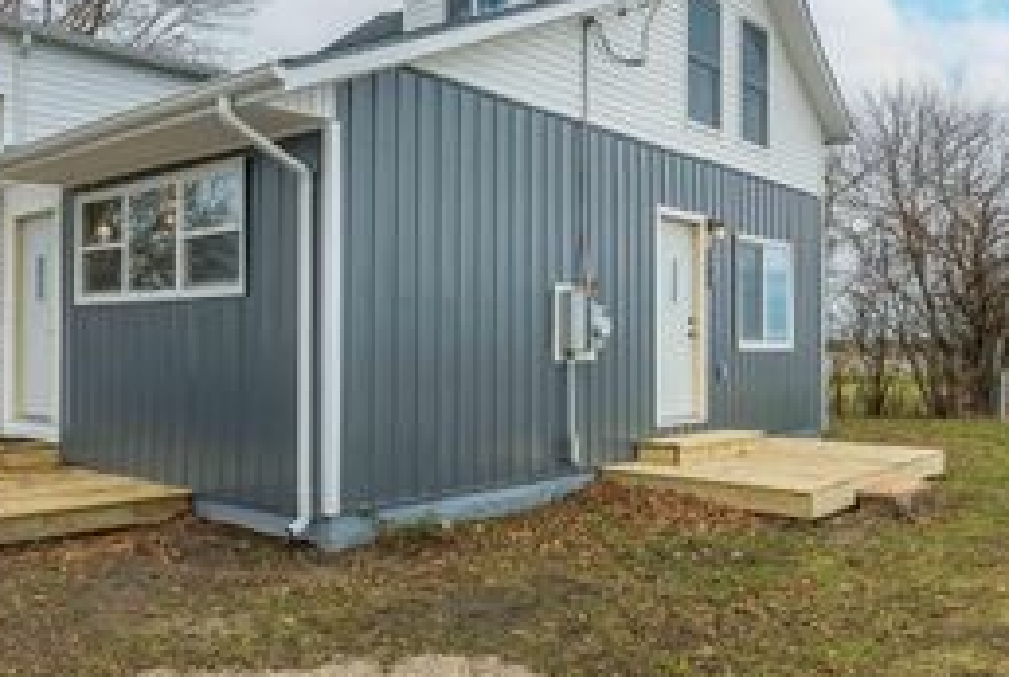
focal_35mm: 33
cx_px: 356
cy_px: 329
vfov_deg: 40.1
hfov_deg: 56.2
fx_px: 927
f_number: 8
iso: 500
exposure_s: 1/320
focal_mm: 17
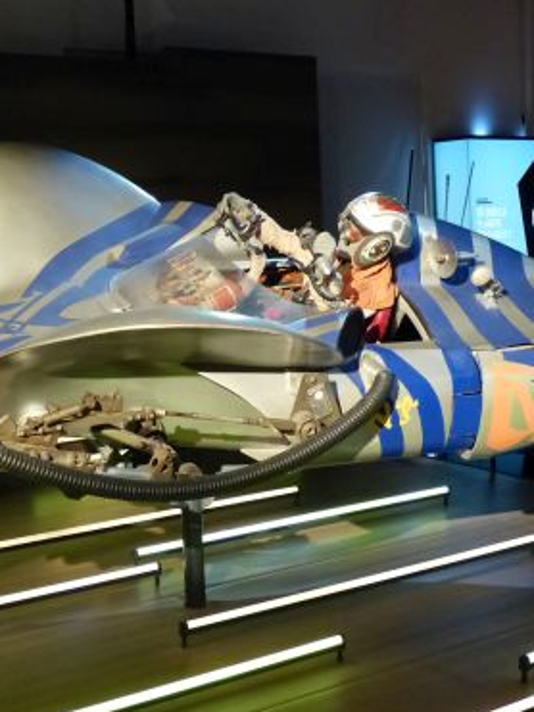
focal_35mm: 66
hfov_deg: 22.2
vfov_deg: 29.4
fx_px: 1358
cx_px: 184
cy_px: 356
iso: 800
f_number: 2.8
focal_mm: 8.7
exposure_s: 1/25
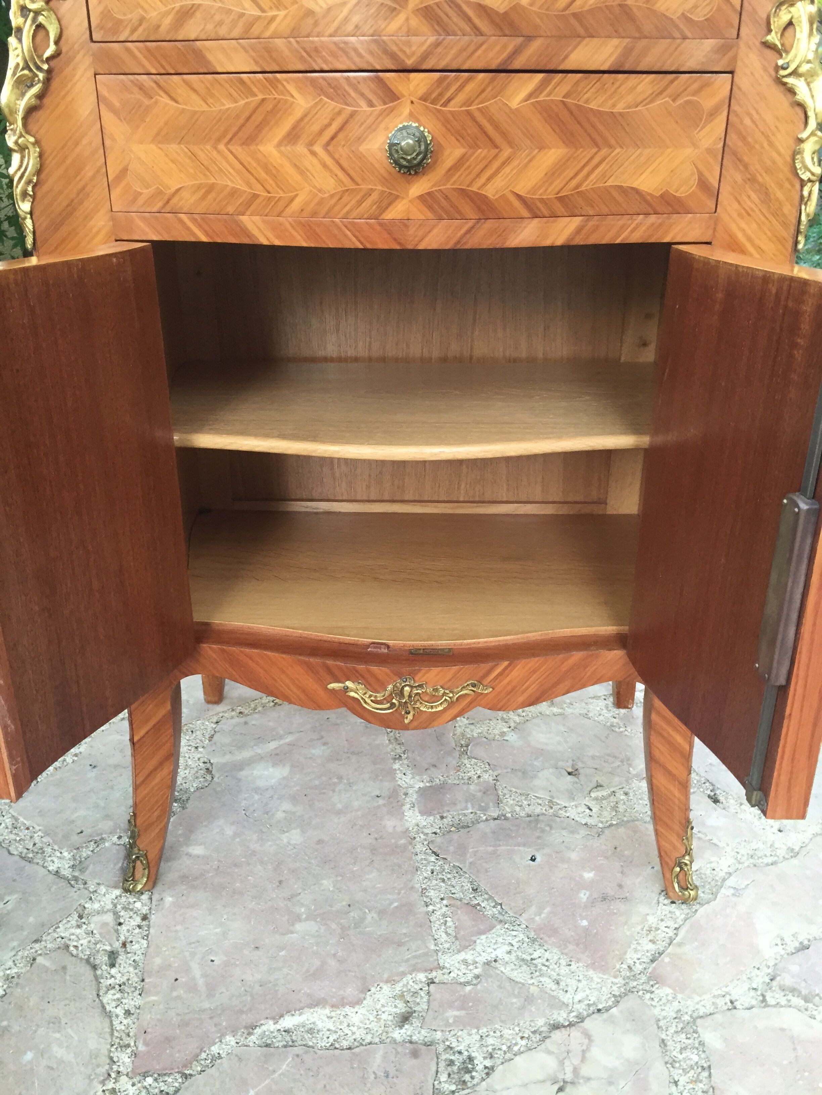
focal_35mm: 29
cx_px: 411
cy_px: 548
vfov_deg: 61.7
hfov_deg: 48.2
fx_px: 918
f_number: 2.2
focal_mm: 4.15
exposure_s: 1/30
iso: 100
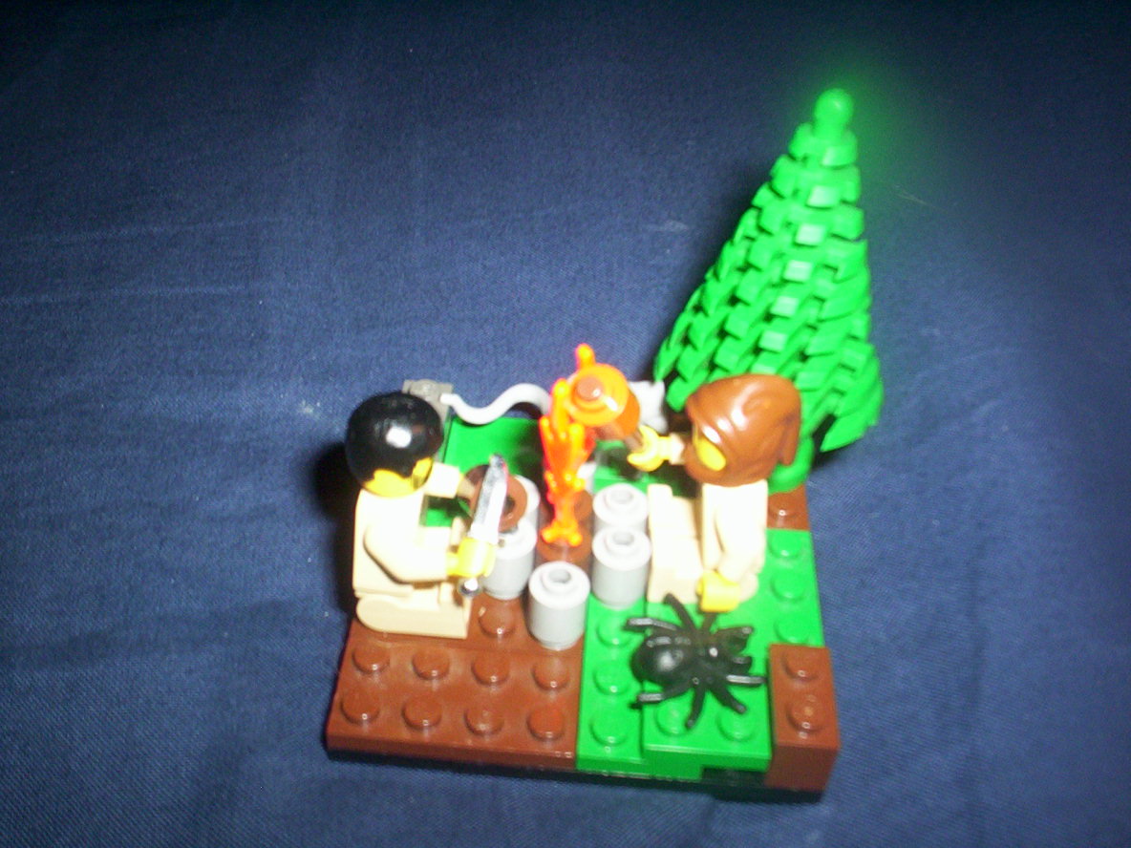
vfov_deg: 37.7
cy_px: 424
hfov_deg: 49.0
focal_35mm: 38
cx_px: 566
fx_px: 1242
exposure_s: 1/60
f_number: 4.5
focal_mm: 4.99
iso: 140
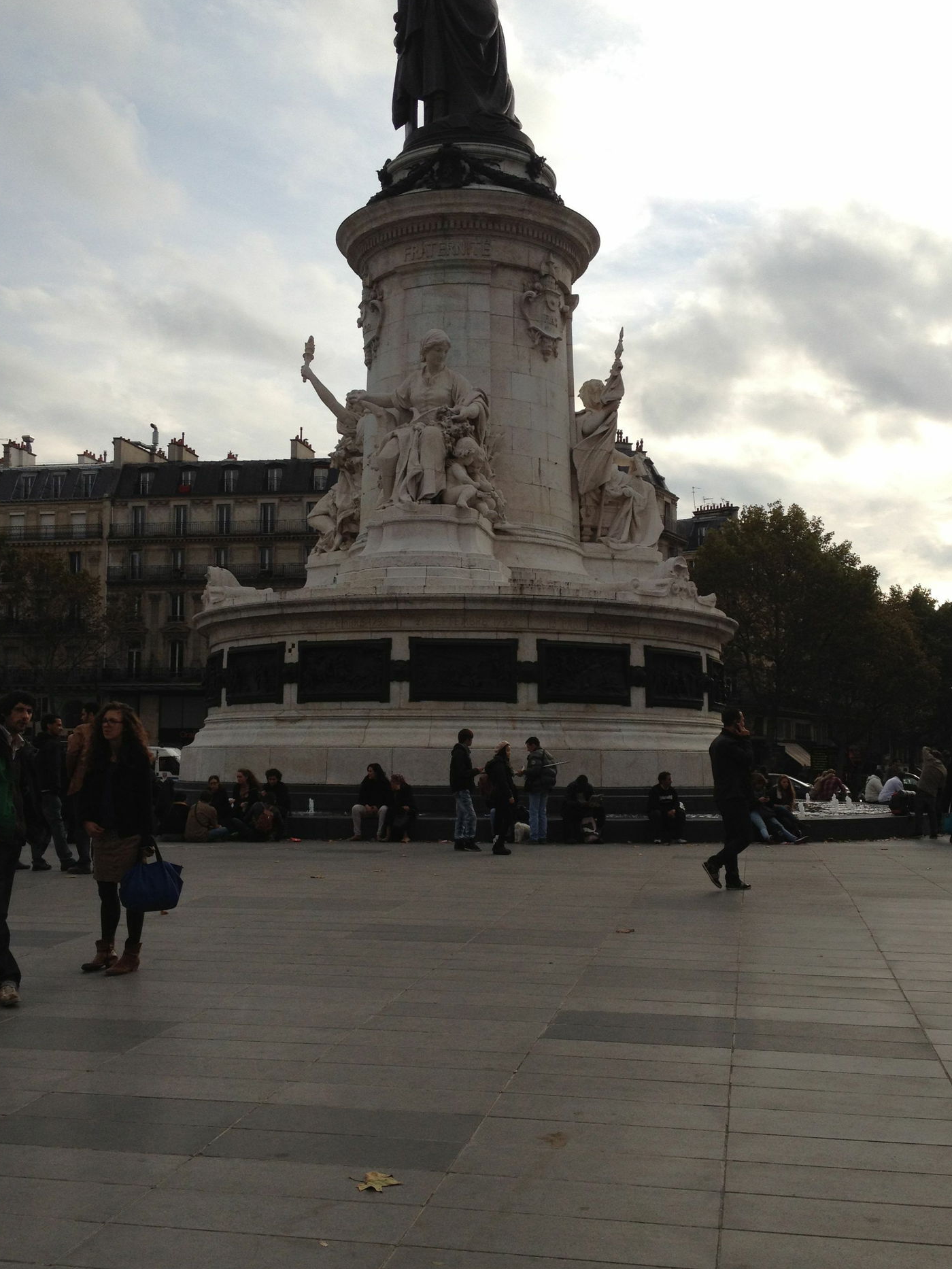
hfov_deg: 36.0
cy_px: 662
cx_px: 480
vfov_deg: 46.8
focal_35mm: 40
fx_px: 1466
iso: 64
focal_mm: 4.28
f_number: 2.4
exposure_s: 1/1972
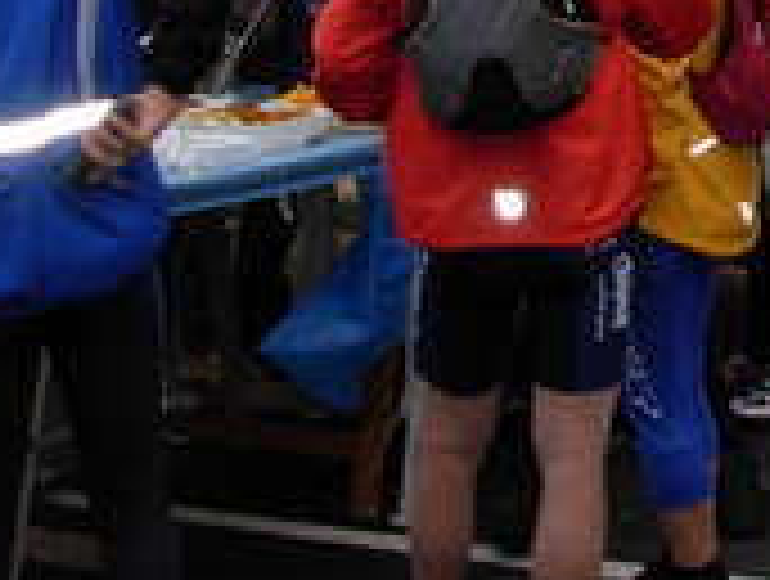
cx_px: 964
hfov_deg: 14.3
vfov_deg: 10.6
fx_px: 2965
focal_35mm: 133
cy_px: -405
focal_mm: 6.3
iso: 79
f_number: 2.9
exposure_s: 1/271
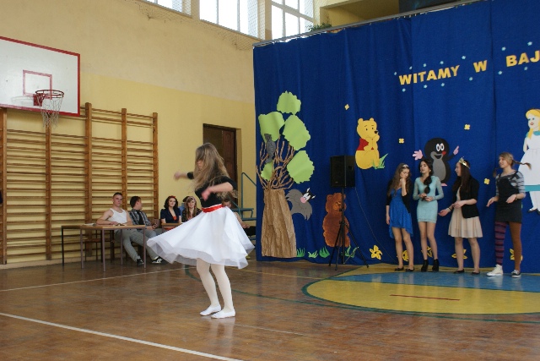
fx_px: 585
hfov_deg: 49.5
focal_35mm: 39
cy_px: 180
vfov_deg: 34.2
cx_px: 270
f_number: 5.6
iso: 400
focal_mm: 26
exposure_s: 1/80
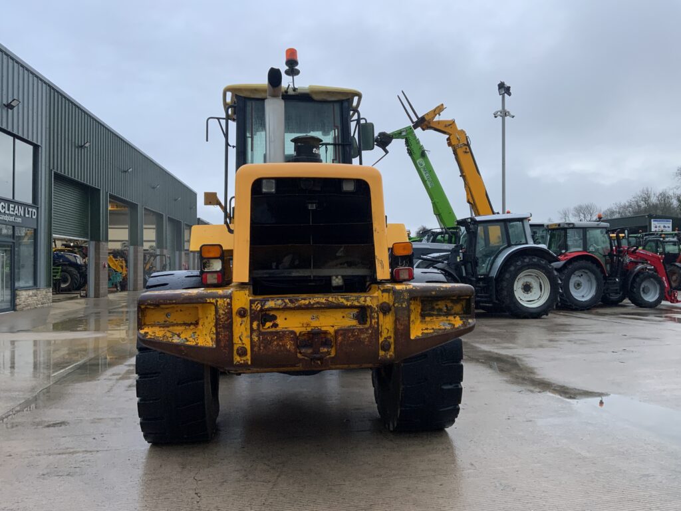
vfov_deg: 48.2
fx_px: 571
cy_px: 256
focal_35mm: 29
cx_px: 340
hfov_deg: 61.7
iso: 50
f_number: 1.8
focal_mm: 3
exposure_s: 1/122
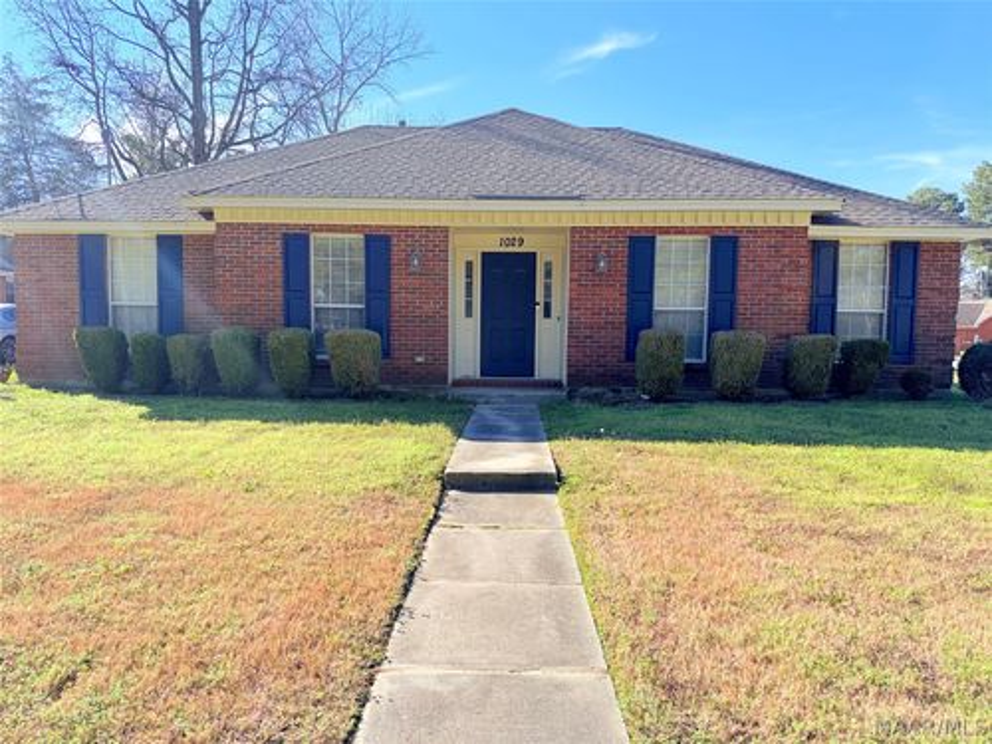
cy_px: 372
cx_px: 496
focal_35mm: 24
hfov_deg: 71.6
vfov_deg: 56.8
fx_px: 688
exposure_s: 1/2703
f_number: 1.78
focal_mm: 6.76
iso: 50
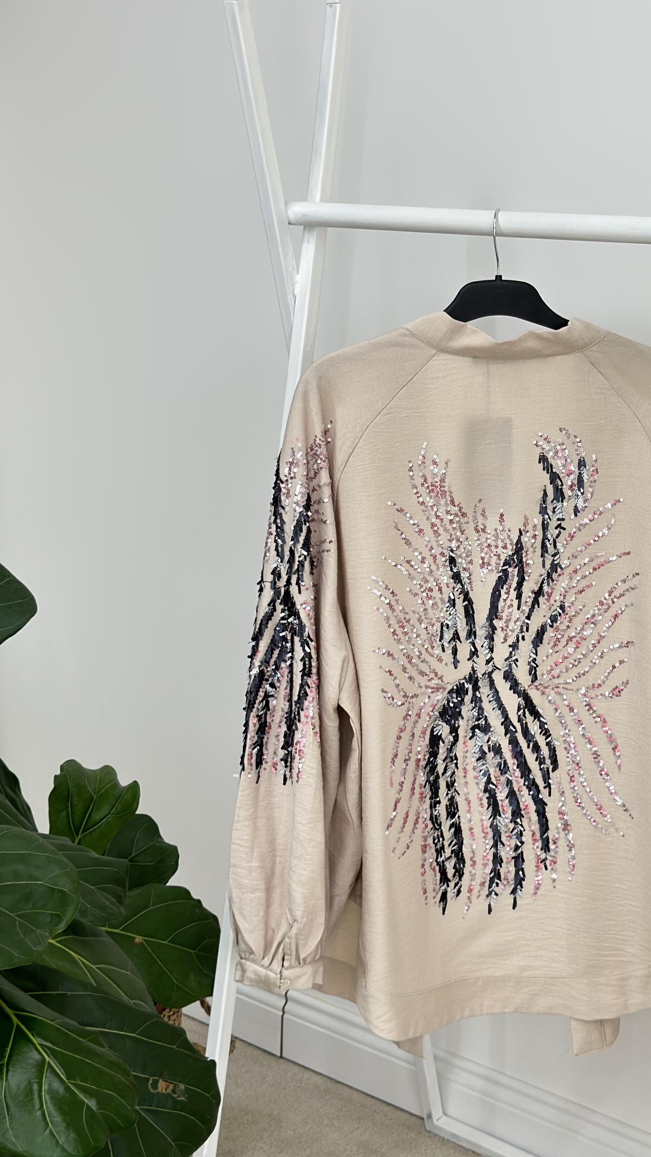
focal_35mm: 60
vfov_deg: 34.9
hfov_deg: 19.9
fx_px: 1841
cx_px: 497
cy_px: 564
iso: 80
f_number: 1.78
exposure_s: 1/282
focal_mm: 6.86
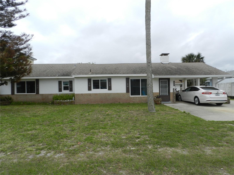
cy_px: 88
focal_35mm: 23
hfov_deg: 73.9
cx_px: 117
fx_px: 155
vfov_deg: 58.9
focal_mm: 4
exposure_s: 1/1000
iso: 160
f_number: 4.5
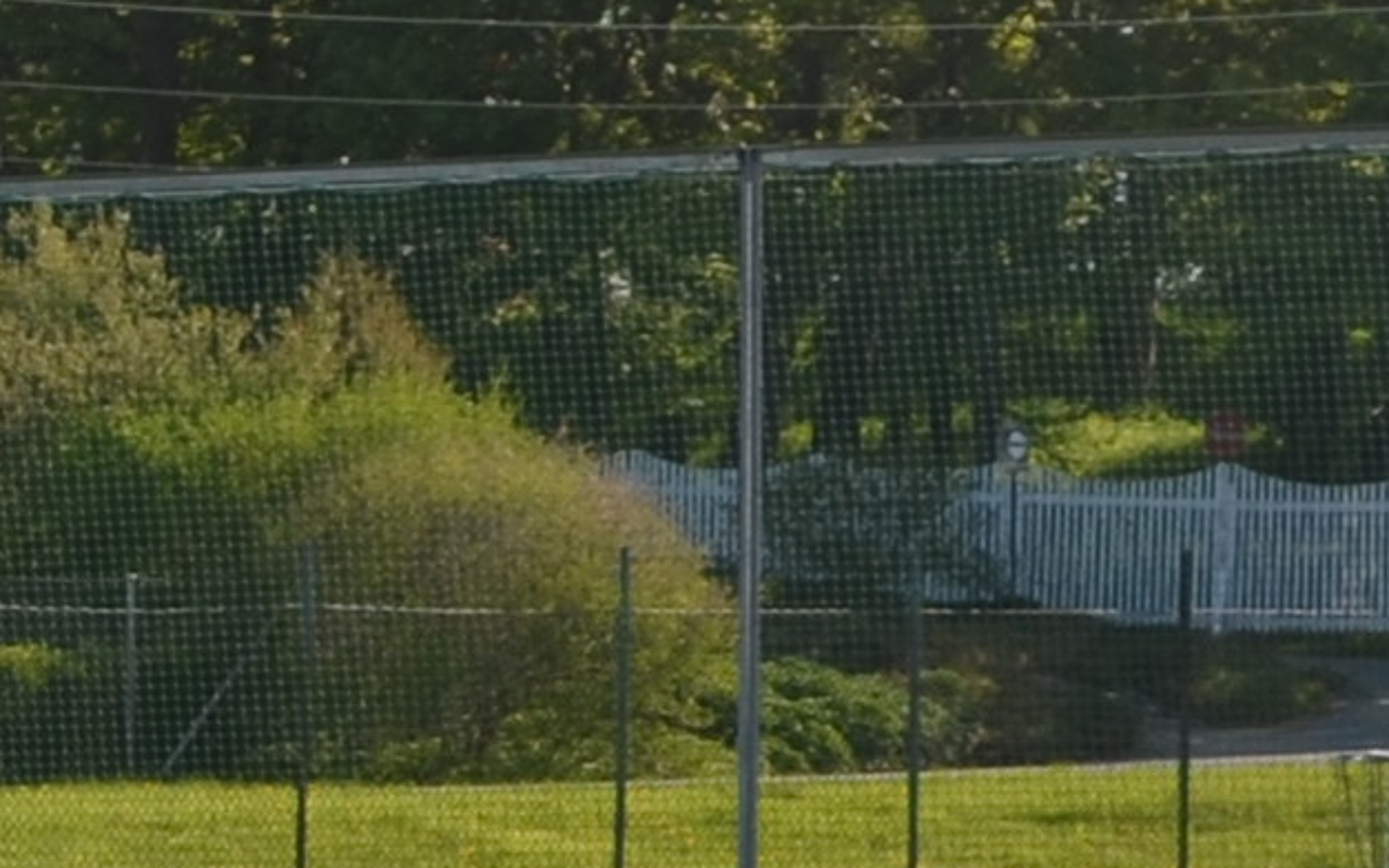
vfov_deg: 4.9
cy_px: 1521
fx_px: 9995
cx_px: -1369
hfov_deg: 7.6
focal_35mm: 264
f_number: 7.1
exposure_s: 1/250
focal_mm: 22
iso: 100
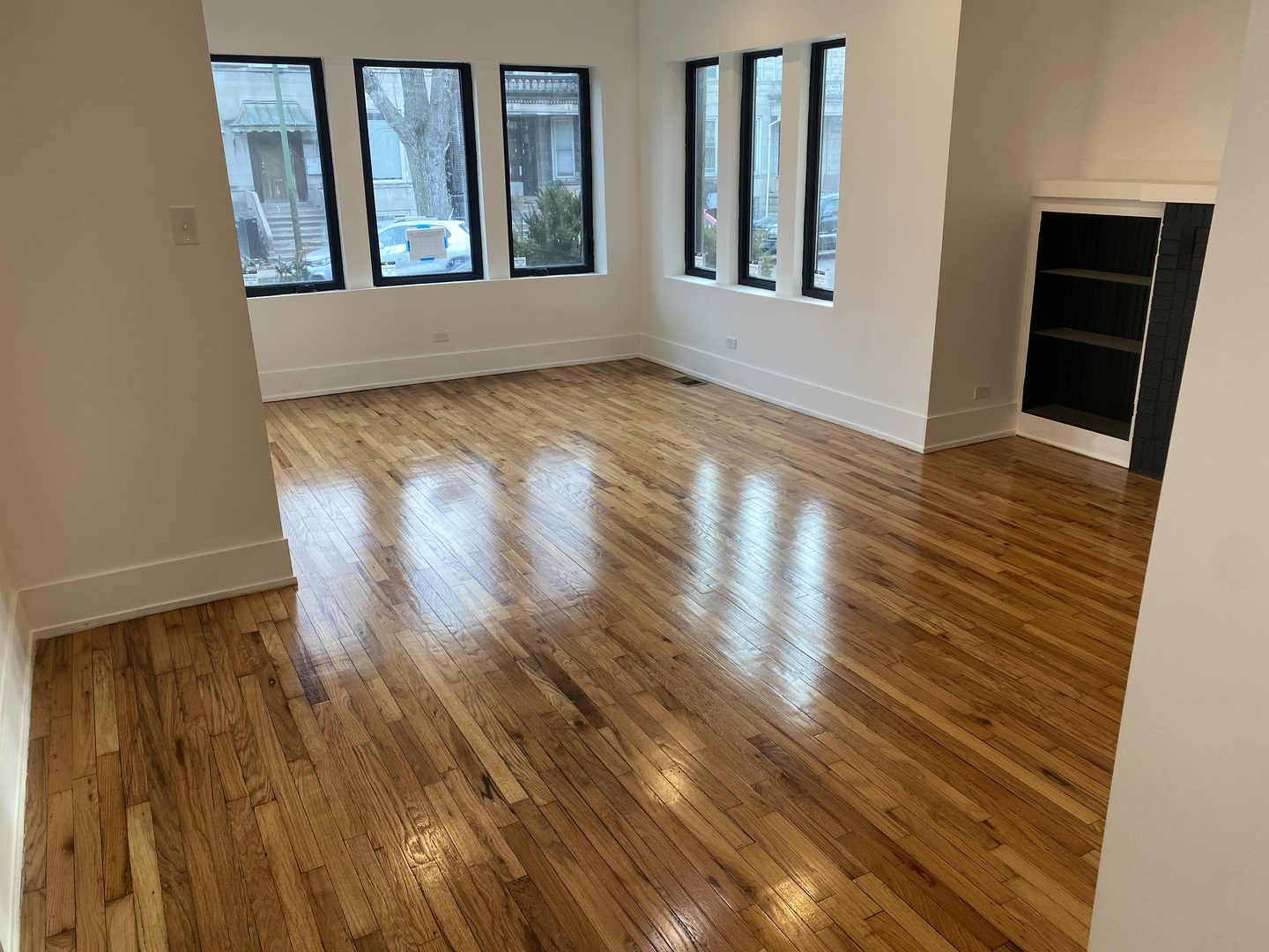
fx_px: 953
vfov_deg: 53.1
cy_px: 476
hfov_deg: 67.3
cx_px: 634
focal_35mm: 26
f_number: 1.8
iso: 64
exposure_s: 1/120
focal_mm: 4.25
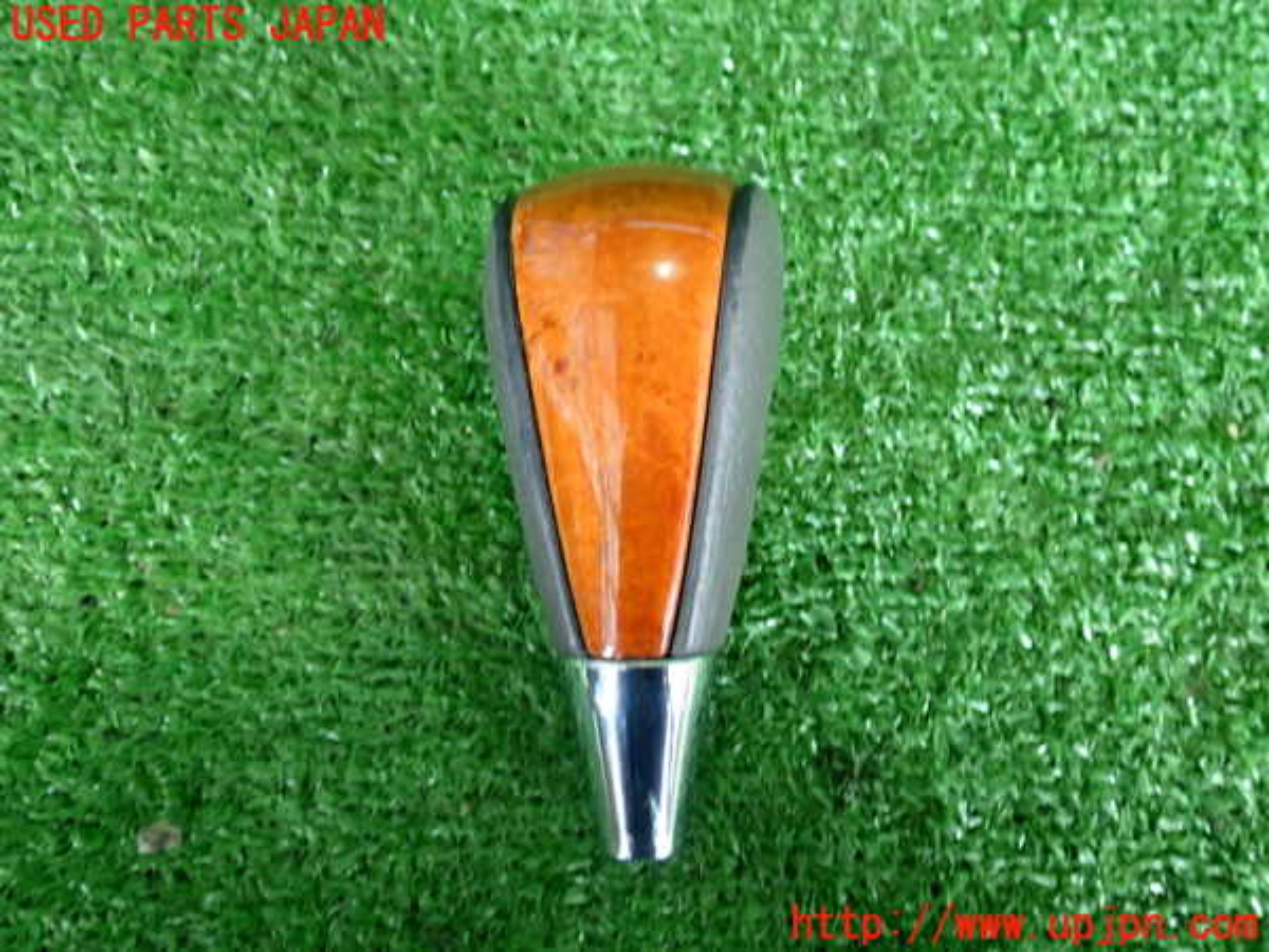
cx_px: 634
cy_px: 476
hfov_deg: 51.4
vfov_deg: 39.7
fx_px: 1320
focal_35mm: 36
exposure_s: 1/40
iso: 320
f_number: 2.5
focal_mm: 6.37
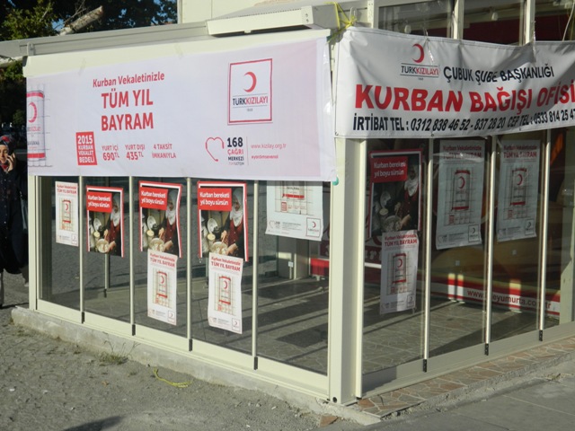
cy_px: 216
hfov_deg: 33.8
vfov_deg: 25.7
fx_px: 947
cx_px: 288
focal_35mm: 57
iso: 110
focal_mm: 10.2
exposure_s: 1/250
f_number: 10.7
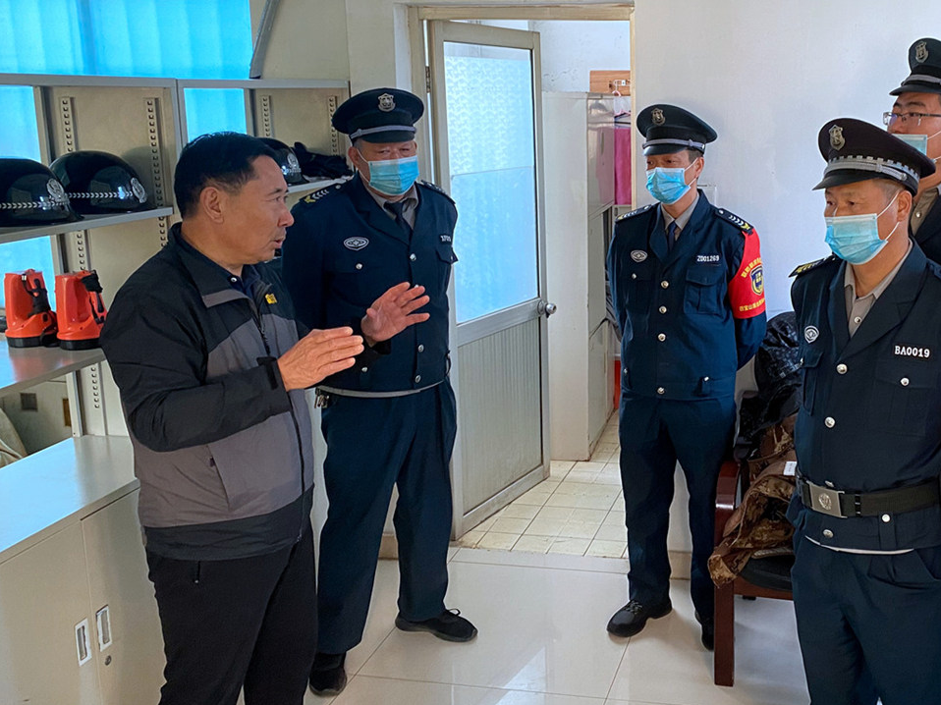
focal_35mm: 38
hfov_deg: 47.6
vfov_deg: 37.6
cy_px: 303
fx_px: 1033
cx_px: 679
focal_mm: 4.25
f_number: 1.8
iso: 125
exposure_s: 1/71
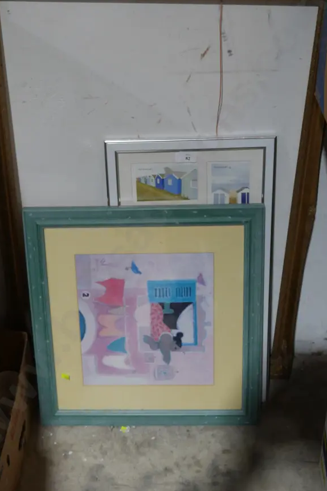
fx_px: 708
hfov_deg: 26.0
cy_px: 209
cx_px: 159
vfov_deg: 38.1
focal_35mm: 52
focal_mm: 21
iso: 640
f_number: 4.6
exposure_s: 1/60
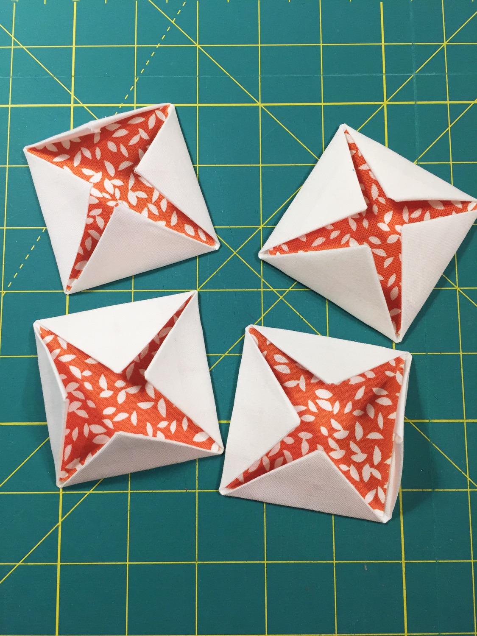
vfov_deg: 61.7
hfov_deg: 48.2
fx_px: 533
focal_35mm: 29
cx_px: 238
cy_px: 318
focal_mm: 4.2
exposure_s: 1/33
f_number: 2.2
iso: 100
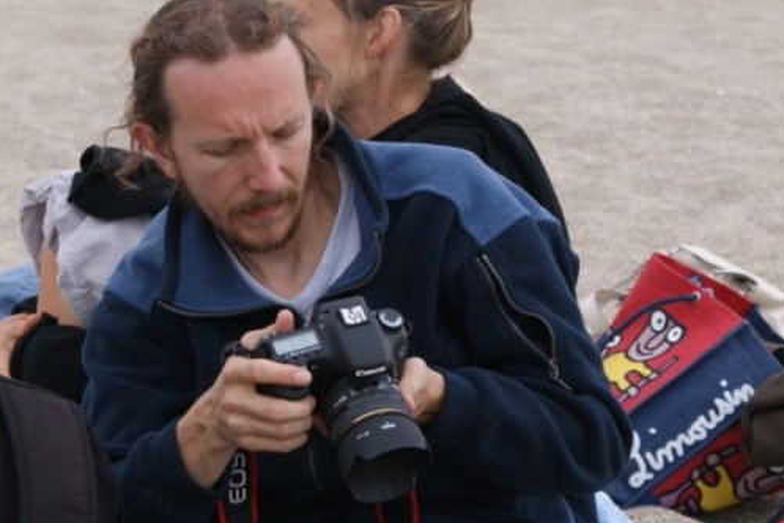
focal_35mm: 253
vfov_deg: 5.4
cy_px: 213
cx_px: 251
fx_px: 5509
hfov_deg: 8.1
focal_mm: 70
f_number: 5.6
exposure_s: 1/125
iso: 200
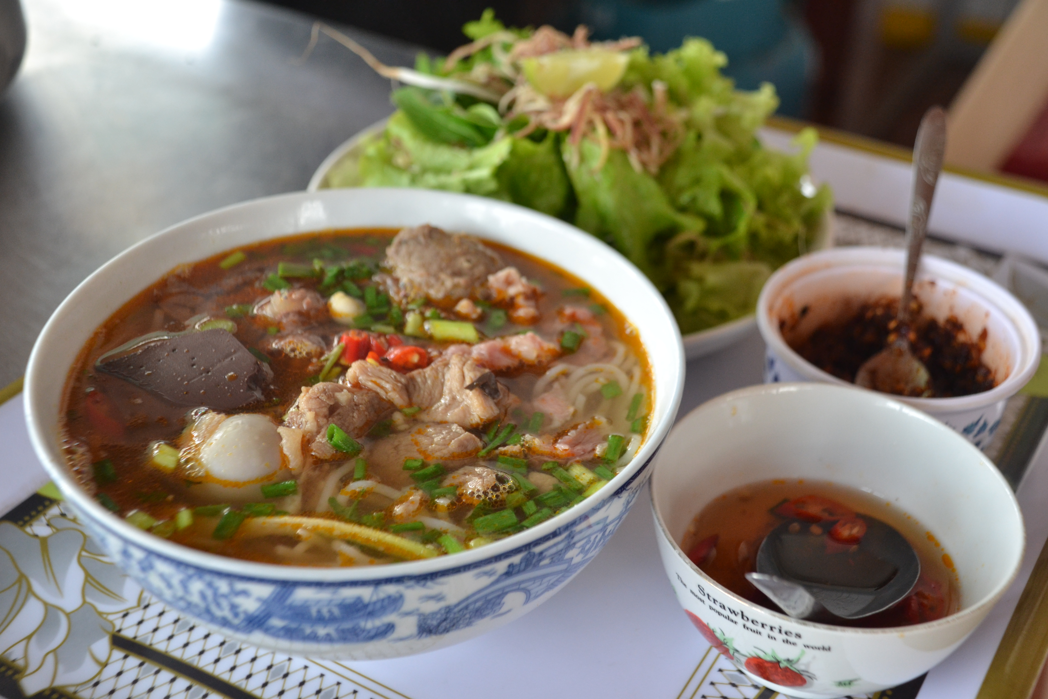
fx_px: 1397
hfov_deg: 41.1
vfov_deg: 28.1
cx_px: 524
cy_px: 350
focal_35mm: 48
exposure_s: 1/250
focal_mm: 32
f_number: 4.2
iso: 800
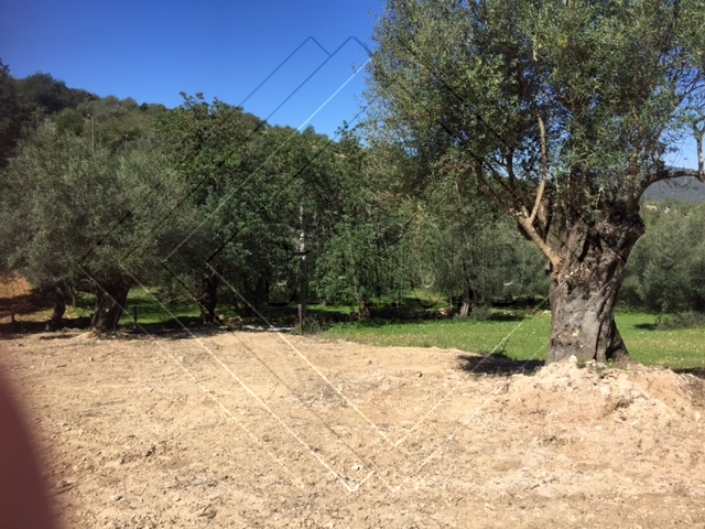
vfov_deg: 48.2
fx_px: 591
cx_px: 352
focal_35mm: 29
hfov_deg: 61.7
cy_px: 264
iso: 32
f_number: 2.2
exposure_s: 1/1883
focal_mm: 4.2
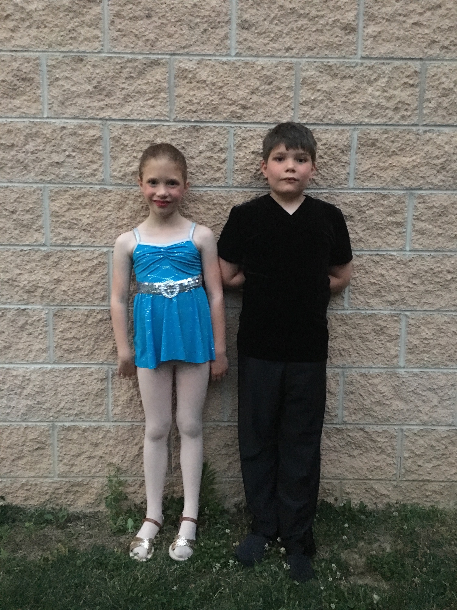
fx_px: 510
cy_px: 305
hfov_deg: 48.2
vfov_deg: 61.7
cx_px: 228
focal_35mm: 29
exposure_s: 1/15
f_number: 2.2
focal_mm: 4.15
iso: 800
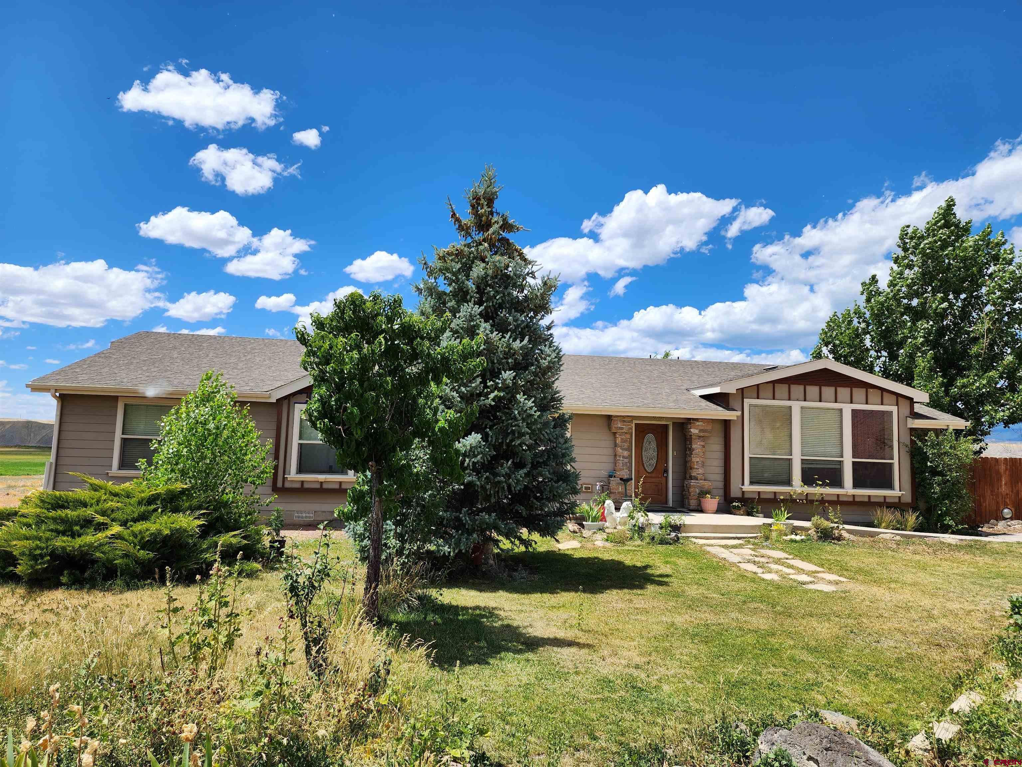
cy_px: 384
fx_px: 679
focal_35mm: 23
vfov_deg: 58.9
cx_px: 511
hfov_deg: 73.9
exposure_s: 1/1090
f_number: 1.8
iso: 12
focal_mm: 6.4
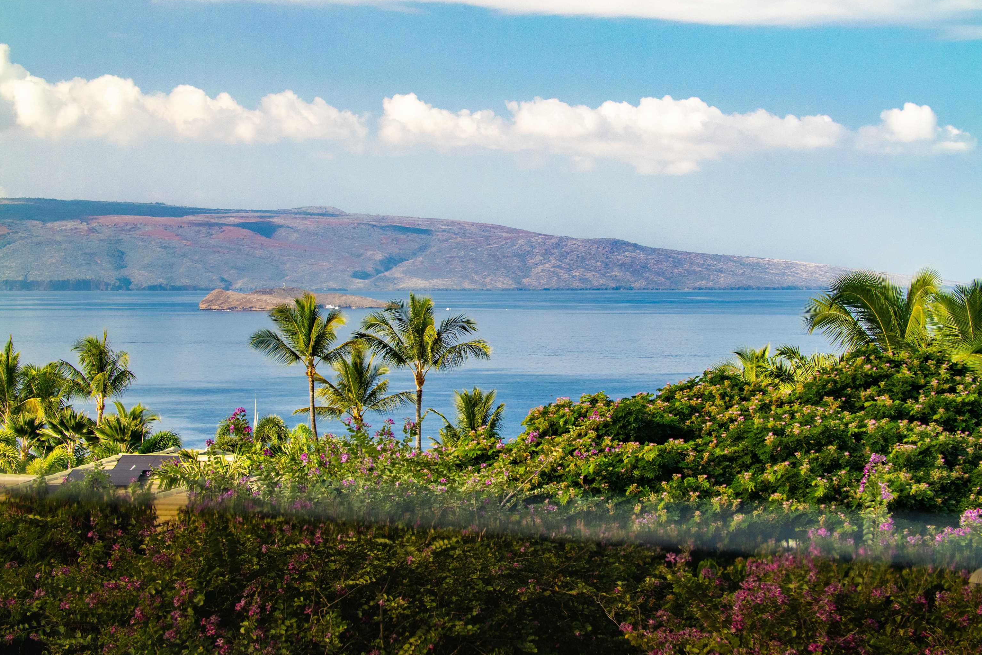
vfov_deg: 9.8
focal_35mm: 140
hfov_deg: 14.7
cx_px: 492
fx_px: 3818
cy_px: 331
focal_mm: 67
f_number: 6.3
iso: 400
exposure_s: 1/250
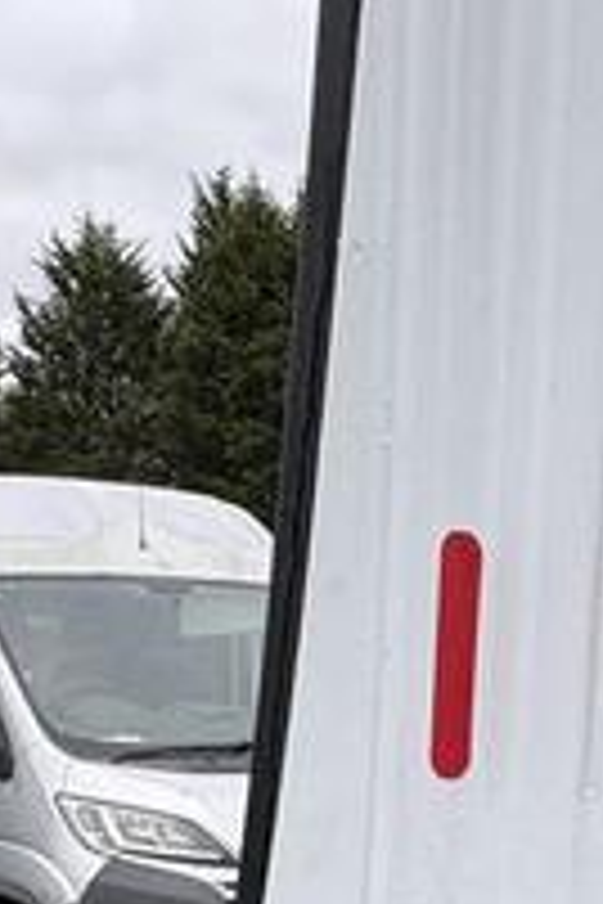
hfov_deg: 20.9
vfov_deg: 26.7
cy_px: 1138
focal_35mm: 65
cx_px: 320
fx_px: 1633
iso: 40
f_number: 2.2
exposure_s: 1/445
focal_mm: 2.22
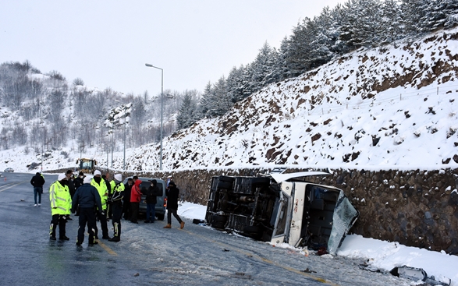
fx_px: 624
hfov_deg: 40.3
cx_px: 225
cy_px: 150
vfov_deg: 25.8
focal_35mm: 50
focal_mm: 32
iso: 1600
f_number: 11
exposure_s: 1/800
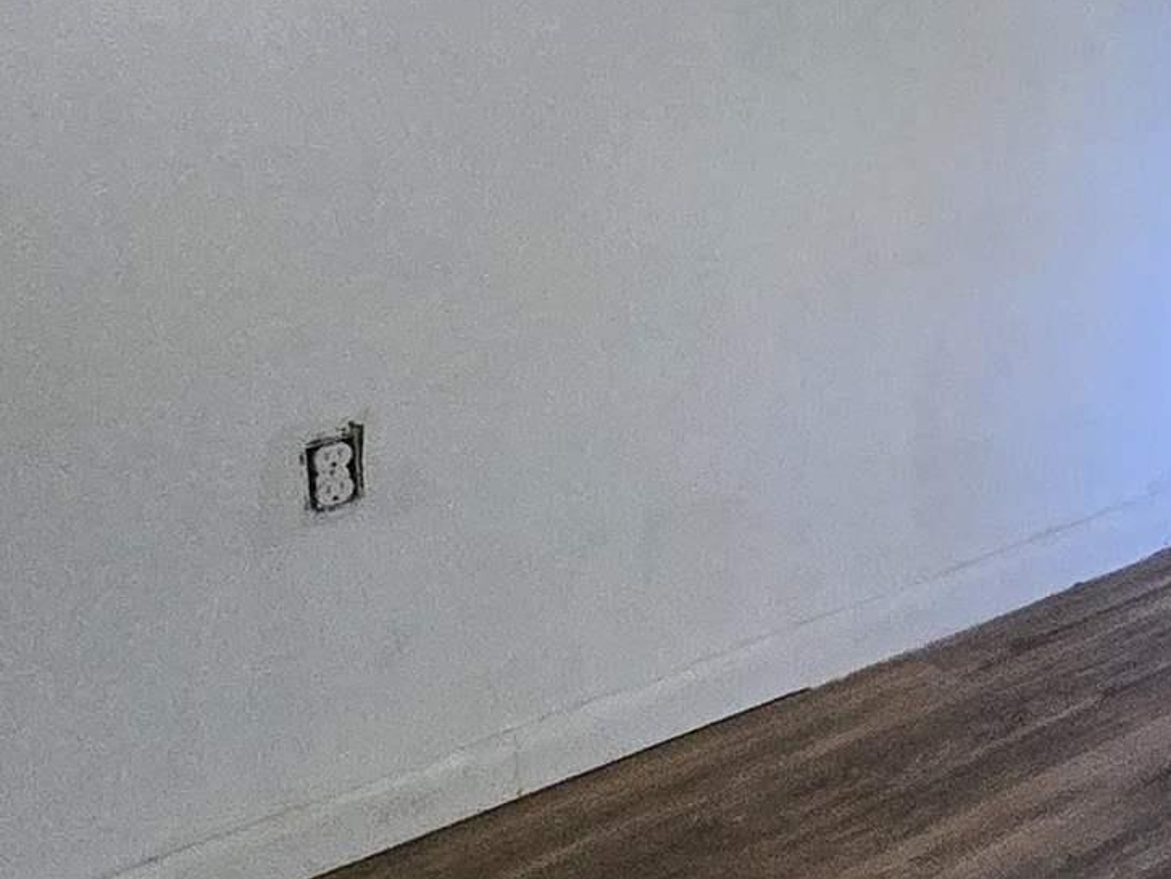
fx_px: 1861
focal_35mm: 55
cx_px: 1987
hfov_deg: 23.2
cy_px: -190
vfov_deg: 24.0
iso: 1000
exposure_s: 1/60
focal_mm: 2.2
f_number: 2.2
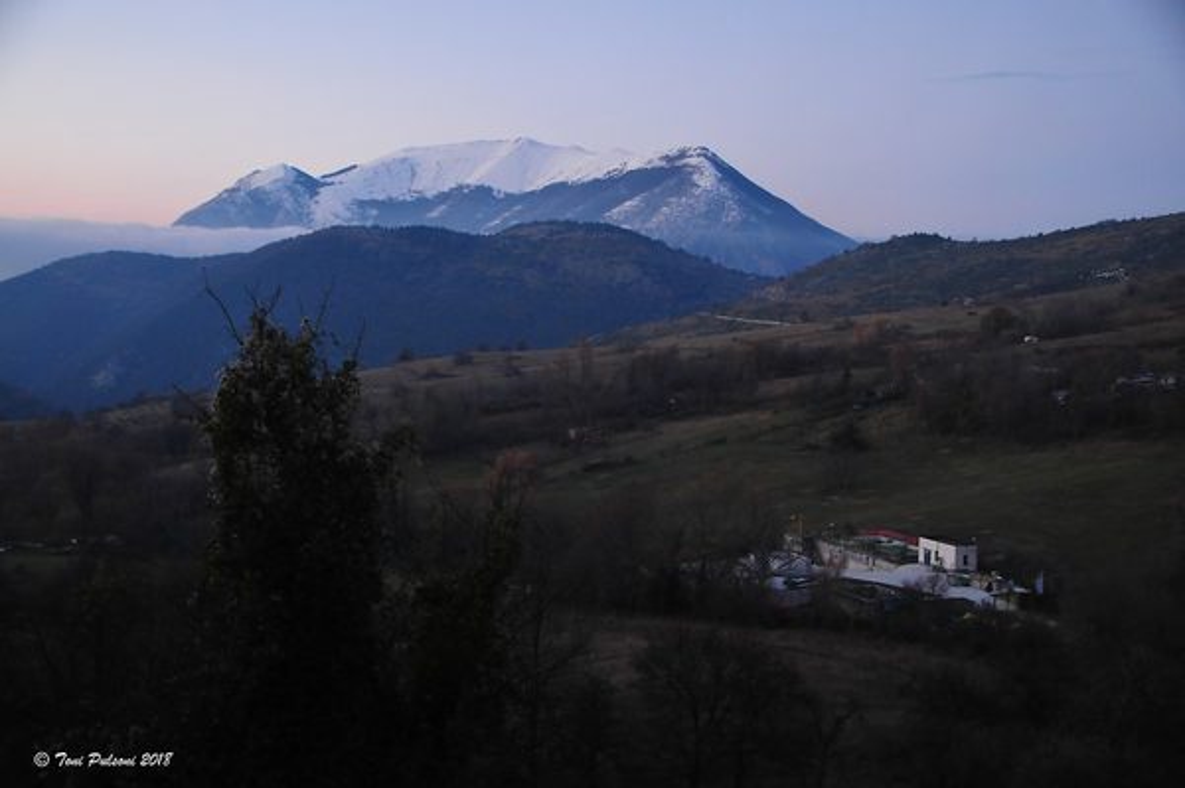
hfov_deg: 46.4
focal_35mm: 42
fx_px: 1381
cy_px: 394
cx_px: 592
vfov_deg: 31.8
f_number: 4
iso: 800
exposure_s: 1/40
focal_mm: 28
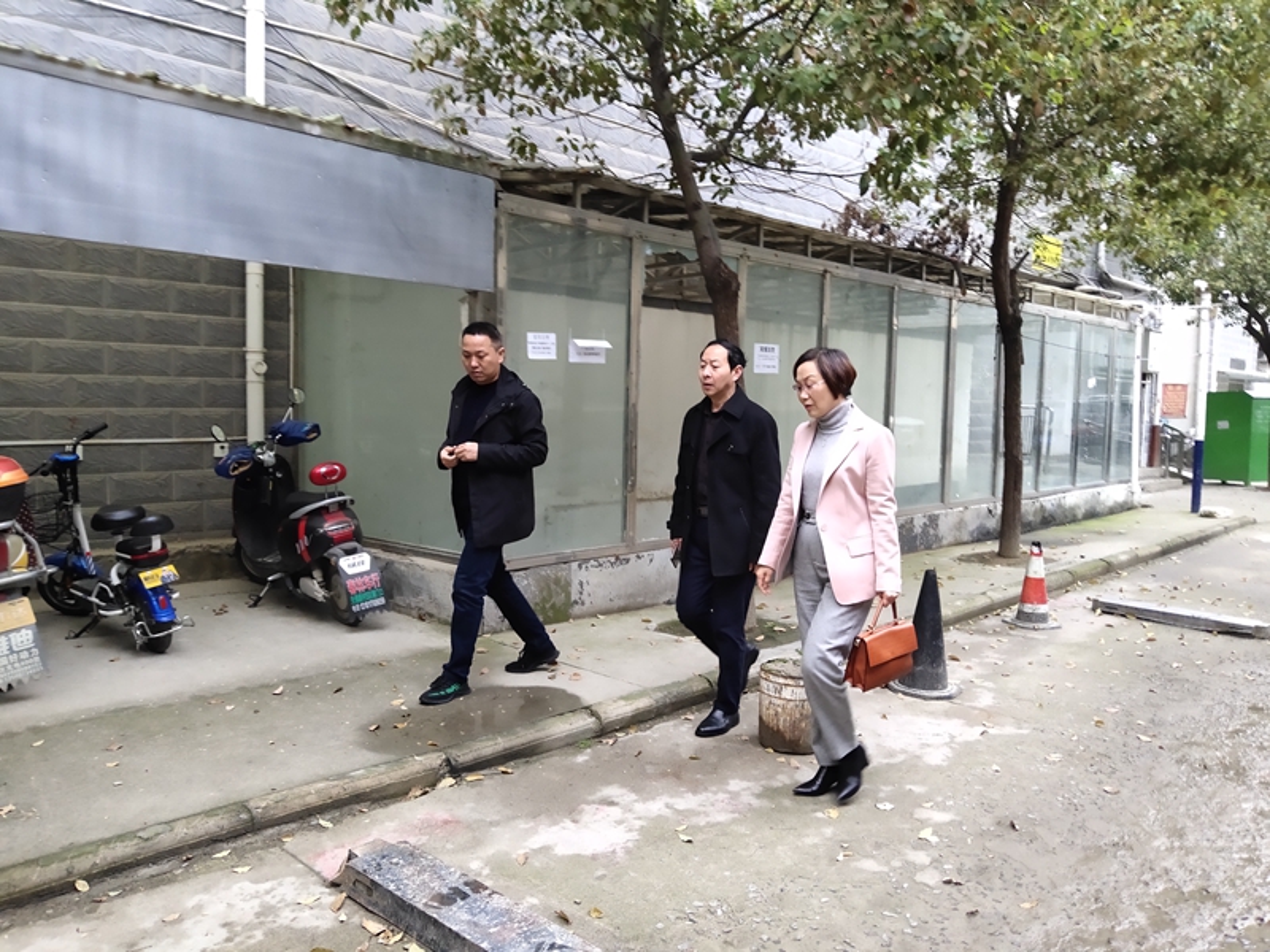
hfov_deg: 67.3
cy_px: 476
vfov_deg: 53.1
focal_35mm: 26
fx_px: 954
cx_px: 635
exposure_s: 1/100
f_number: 2
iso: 281
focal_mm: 3.87
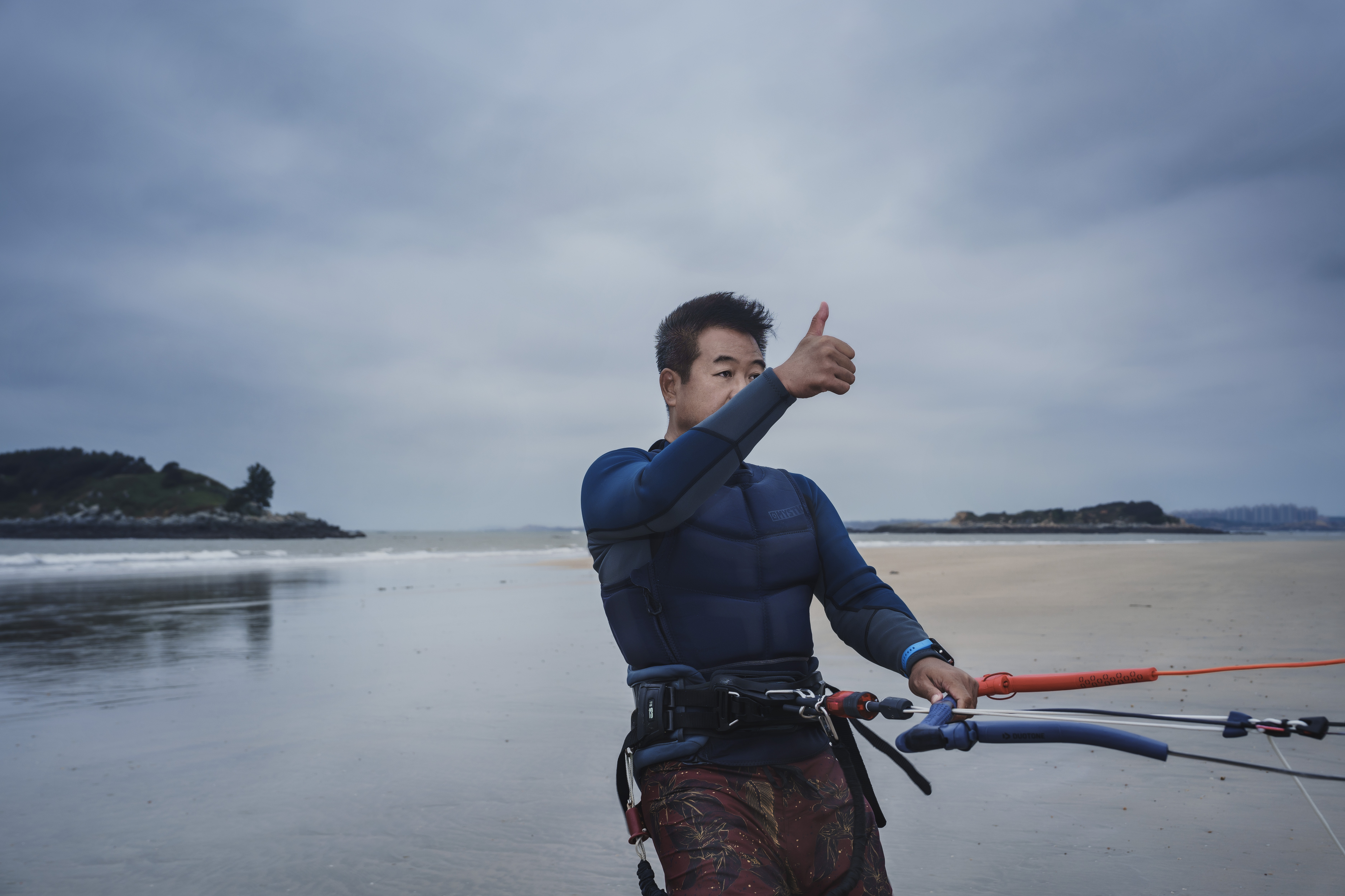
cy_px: 448
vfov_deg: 35.1
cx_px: 672
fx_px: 1420
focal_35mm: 38
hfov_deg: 50.7
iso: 160
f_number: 5.6
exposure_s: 1/200
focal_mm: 38
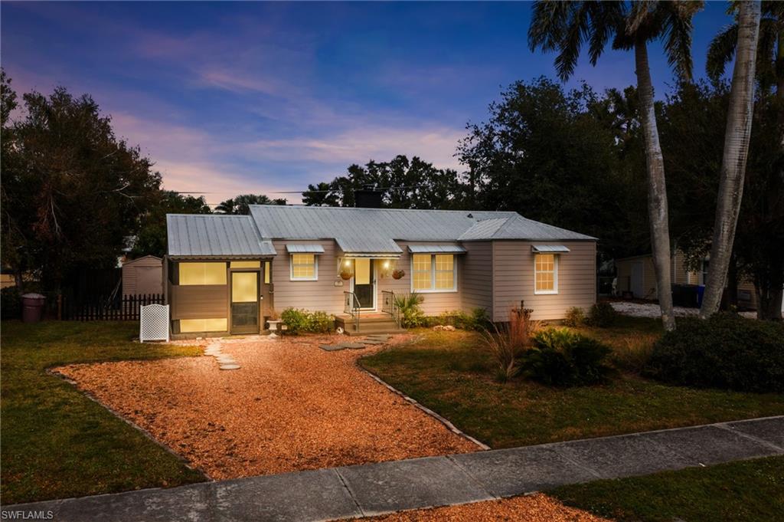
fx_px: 609
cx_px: 392
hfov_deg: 65.5
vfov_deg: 46.3
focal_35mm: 28
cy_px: 261
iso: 200
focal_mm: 10.26
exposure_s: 1/80
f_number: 10
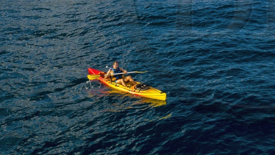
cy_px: -19
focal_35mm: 59
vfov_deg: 19.4
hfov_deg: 33.2
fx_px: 430
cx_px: 259
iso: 100
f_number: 7.1
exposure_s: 1/240
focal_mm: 10.3
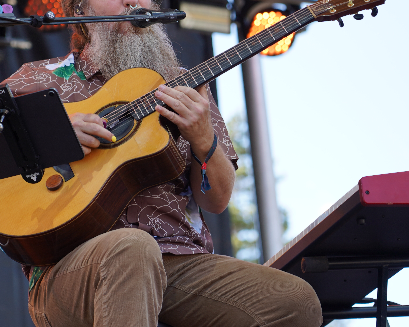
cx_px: 135
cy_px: 147
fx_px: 2324
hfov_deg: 10.0
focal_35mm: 192
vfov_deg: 8.1
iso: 100
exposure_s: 1/160
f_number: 4.5
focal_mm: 105
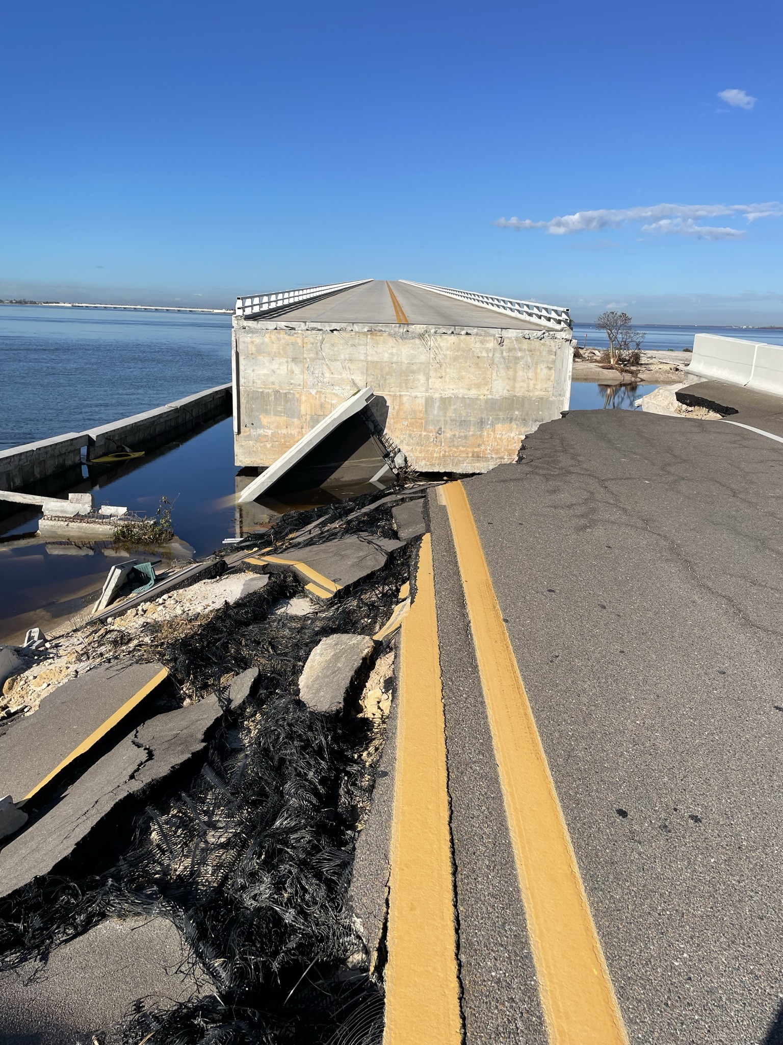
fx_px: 784
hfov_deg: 53.1
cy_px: 522
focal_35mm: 26
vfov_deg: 67.3
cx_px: 392
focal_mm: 4.2
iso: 32
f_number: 1.6
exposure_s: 1/4651
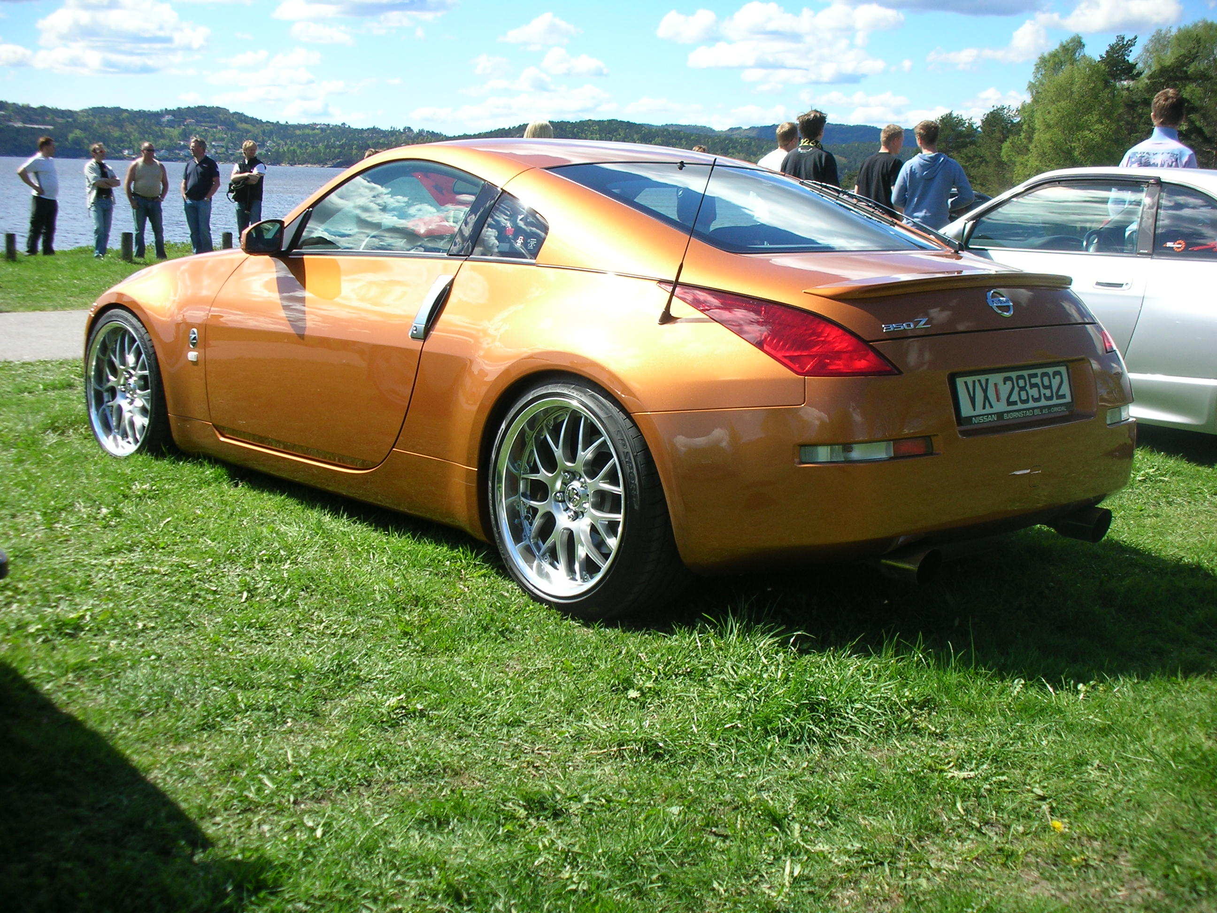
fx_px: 1617
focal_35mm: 46
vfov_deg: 31.5
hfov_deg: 41.2
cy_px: 456
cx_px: 608
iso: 50
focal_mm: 7.7
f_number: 3.5
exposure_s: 1/350
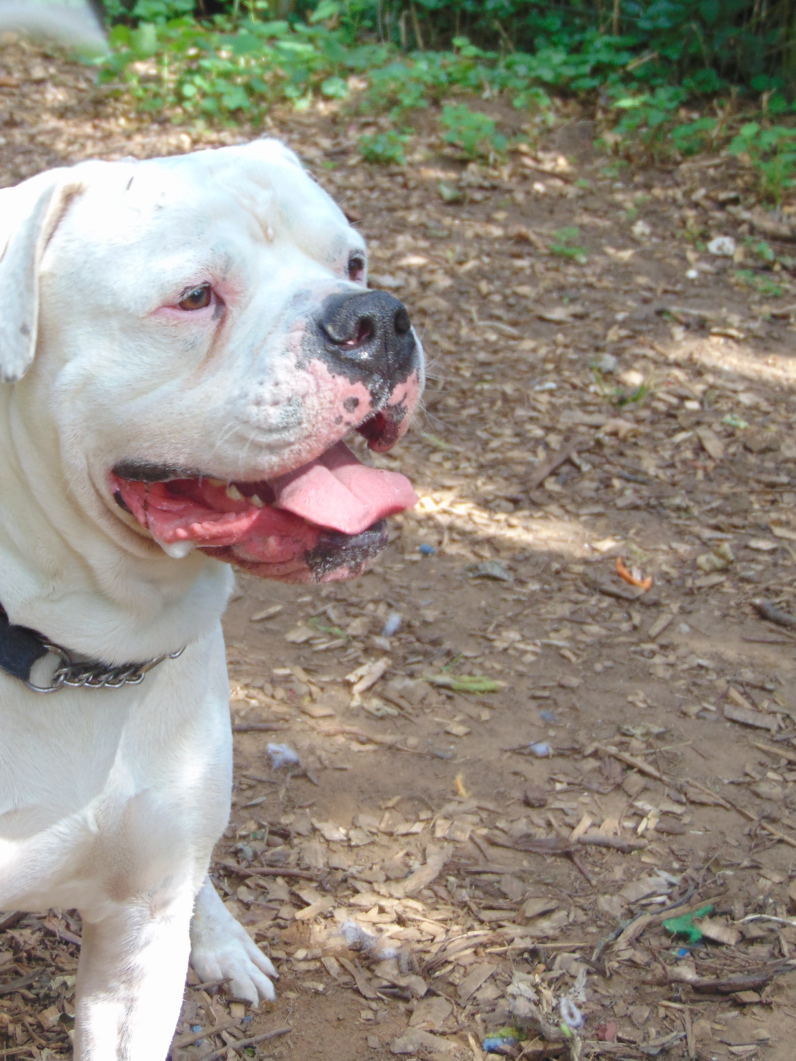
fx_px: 2912
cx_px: 228
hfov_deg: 15.5
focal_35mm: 95
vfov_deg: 20.6
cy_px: 530
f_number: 3.7
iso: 80
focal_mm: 12.8
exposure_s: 1/60
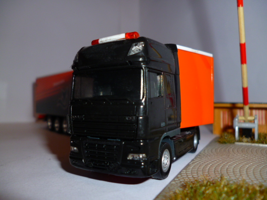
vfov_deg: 49.7
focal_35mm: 28
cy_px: 100
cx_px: 134
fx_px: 216
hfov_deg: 63.4
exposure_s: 1/60
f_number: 3.1
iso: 100
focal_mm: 5
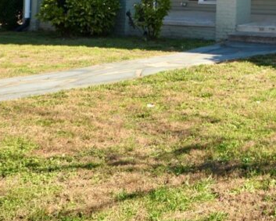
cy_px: -63
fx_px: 547
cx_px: 389
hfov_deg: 23.8
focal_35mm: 67
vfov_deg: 20.8
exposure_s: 1/125
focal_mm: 14
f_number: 5.6
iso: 100
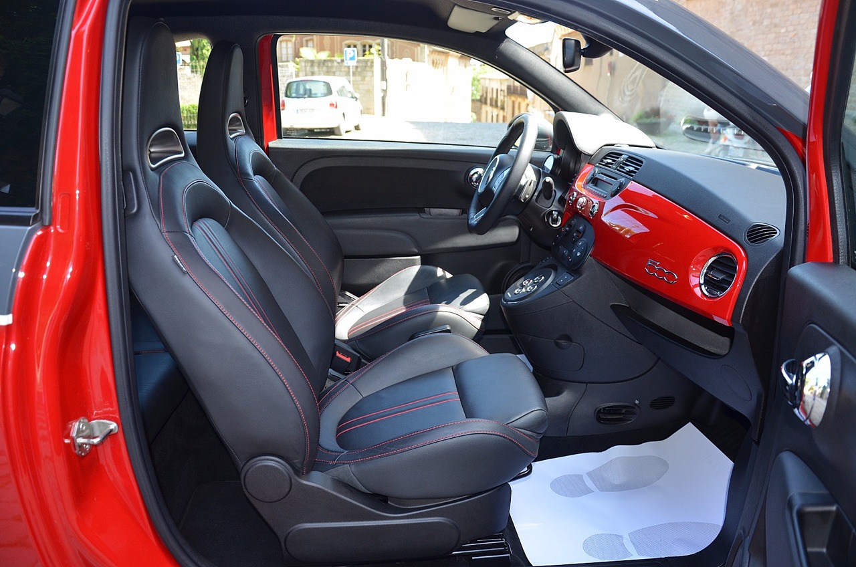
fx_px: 641
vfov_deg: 47.7
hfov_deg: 67.5
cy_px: 284
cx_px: 428
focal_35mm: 27
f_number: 3.5
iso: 280
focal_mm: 18
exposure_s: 1/125
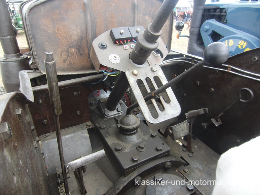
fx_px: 180
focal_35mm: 24
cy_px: 98
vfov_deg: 56.8
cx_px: 130
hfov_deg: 71.6
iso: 100
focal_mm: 4.3
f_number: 3.2
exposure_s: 1/100
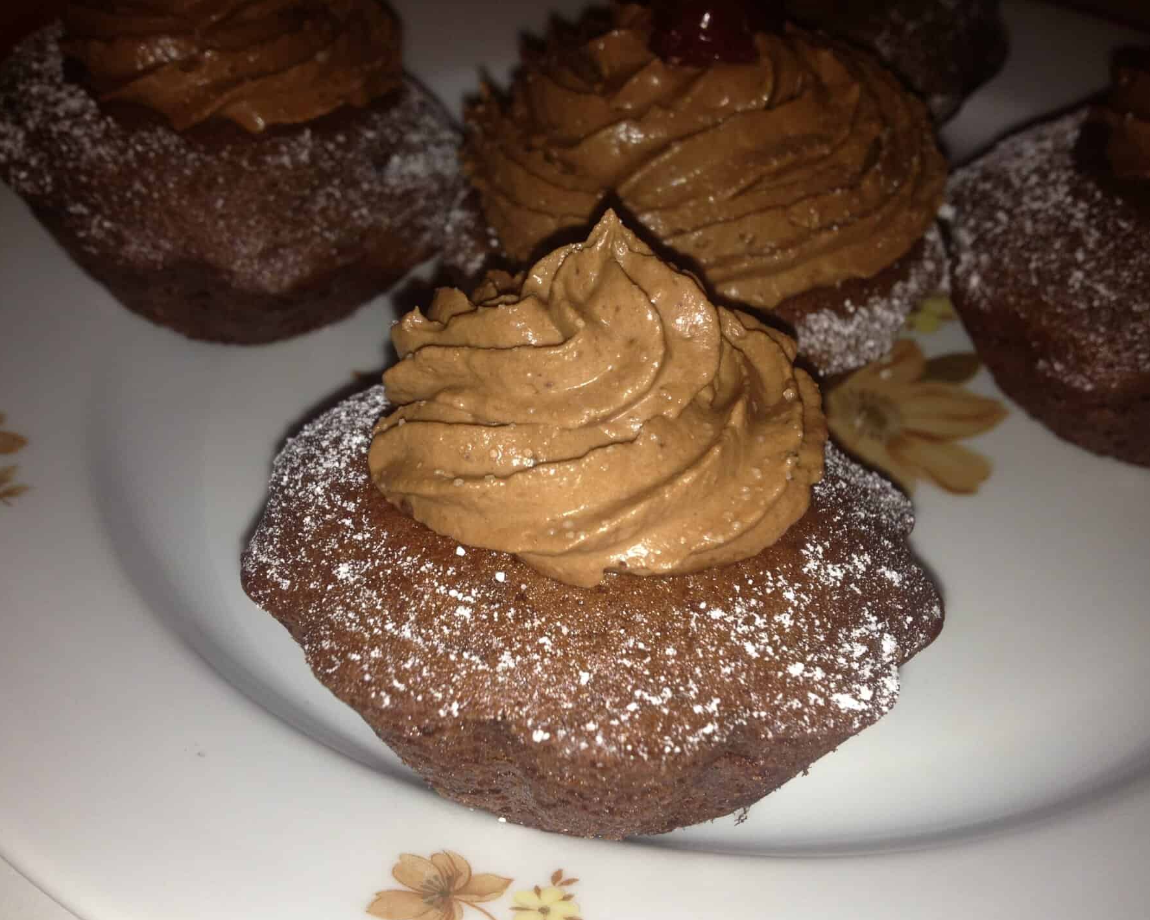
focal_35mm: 37
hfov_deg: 49.1
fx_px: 1259
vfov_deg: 40.1
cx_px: 579
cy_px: 466
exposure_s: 1/131
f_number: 2.4
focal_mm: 4.28
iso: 50
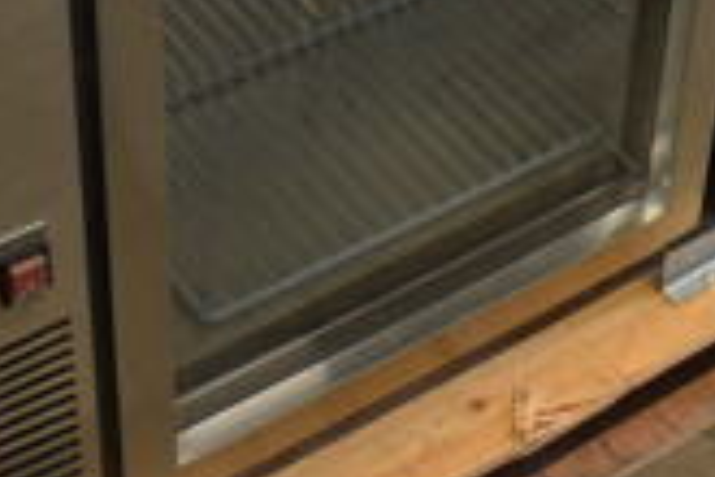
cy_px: -351
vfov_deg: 12.6
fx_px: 1986
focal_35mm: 100
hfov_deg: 20.4
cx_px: 446
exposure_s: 1/125
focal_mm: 18
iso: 1250
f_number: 3.5
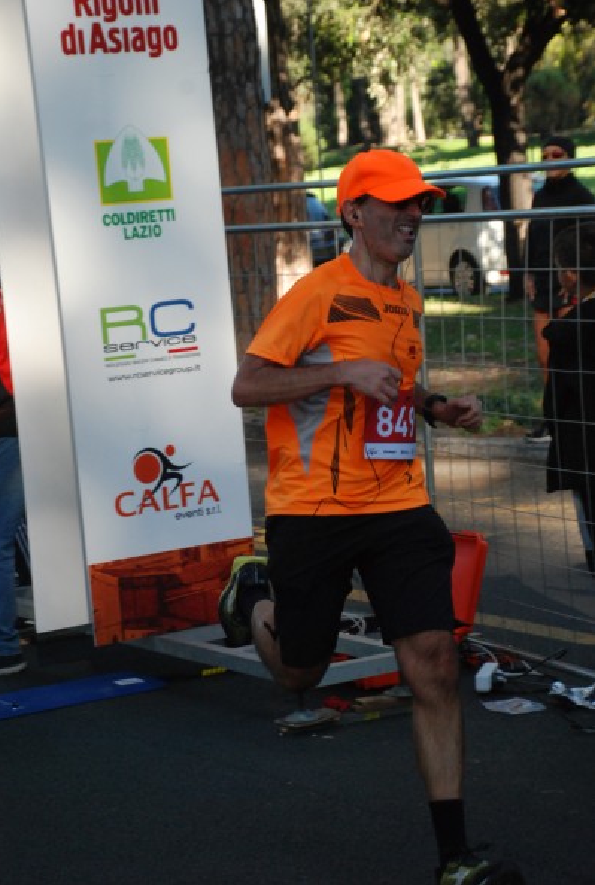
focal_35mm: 106
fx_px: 2614
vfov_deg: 19.2
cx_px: 296
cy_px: 441
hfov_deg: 13.0
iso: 1000
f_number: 5.6
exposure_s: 1/500
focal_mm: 70
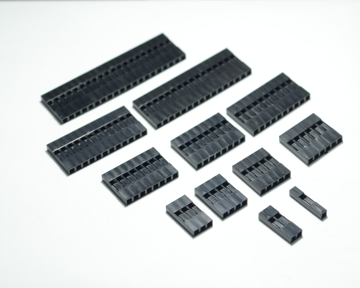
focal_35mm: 102
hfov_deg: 18.8
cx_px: 194
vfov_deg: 15.1
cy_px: 144
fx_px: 1087
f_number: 8
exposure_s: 1/50
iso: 320
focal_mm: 60
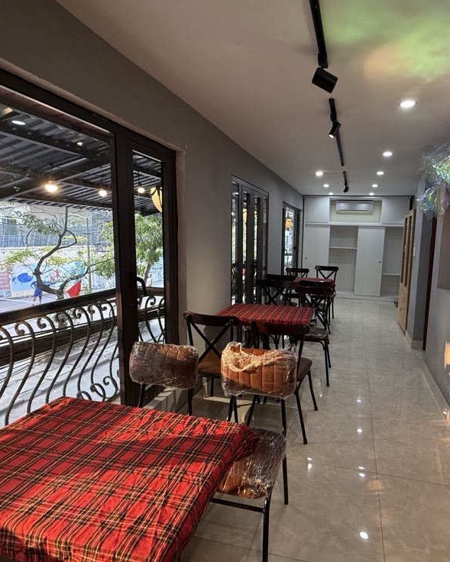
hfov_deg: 69.0
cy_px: 273
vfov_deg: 83.3
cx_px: 296
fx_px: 316
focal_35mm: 19
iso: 400
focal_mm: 2.22
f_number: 2.2
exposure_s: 1/100
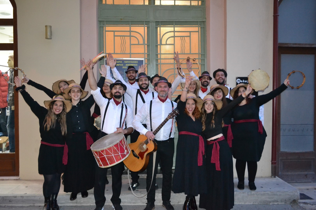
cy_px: 105
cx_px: 158
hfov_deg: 61.9
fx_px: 263
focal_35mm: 30
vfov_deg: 43.6
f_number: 3.8
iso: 3200
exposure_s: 1/60
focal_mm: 20
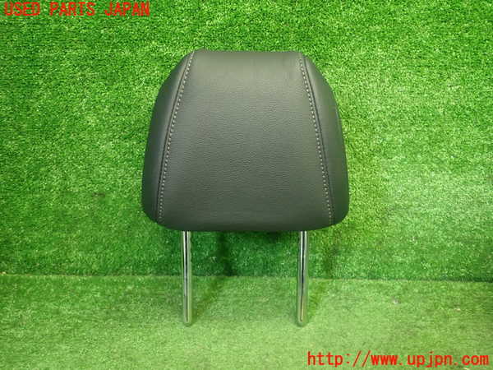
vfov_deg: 46.8
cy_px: 185
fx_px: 427
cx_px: 246
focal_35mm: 30
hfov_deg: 60.0
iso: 250
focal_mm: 5.4
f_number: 2.3
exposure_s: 1/30
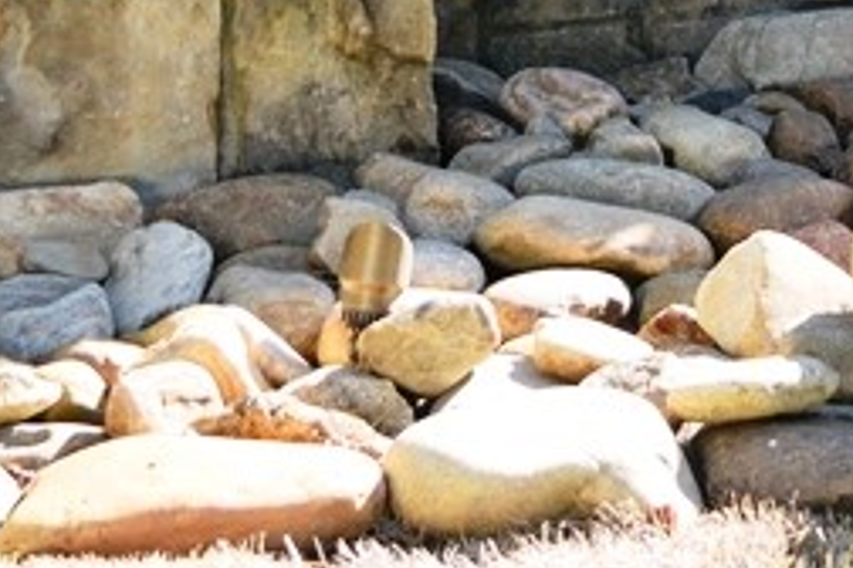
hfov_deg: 14.9
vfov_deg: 9.6
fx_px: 3175
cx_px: 958
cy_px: -570
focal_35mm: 134
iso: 800
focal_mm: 22
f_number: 5
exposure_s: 1/800
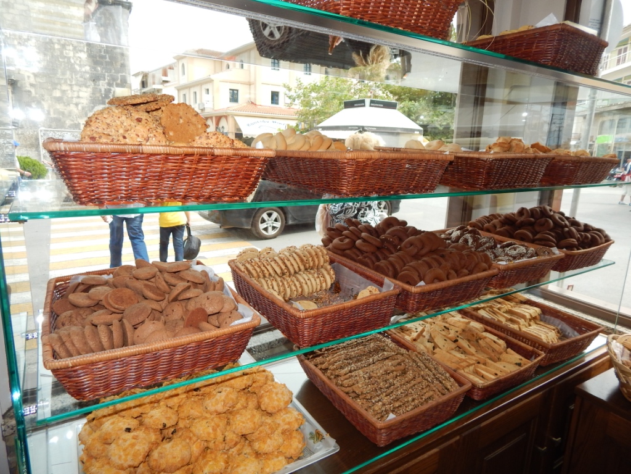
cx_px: 316
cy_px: 237
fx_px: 401
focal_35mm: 22
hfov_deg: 76.4
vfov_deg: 61.1
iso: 125
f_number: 3
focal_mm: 4
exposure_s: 1/320
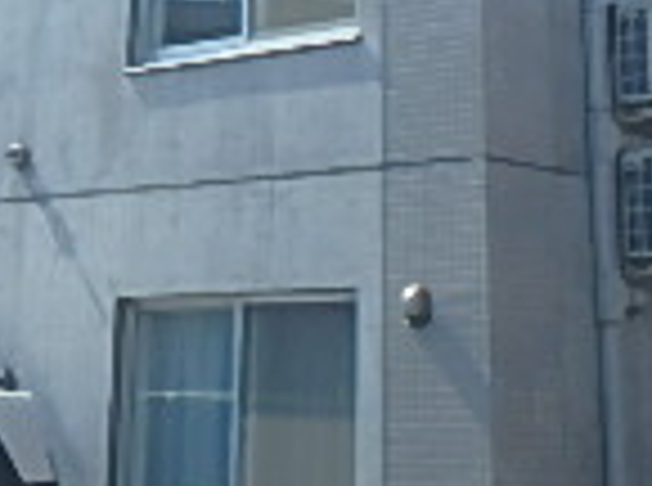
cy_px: -261
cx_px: 328
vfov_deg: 14.6
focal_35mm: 93
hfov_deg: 21.1
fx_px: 1747
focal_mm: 3.7
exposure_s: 1/400
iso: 125
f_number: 6
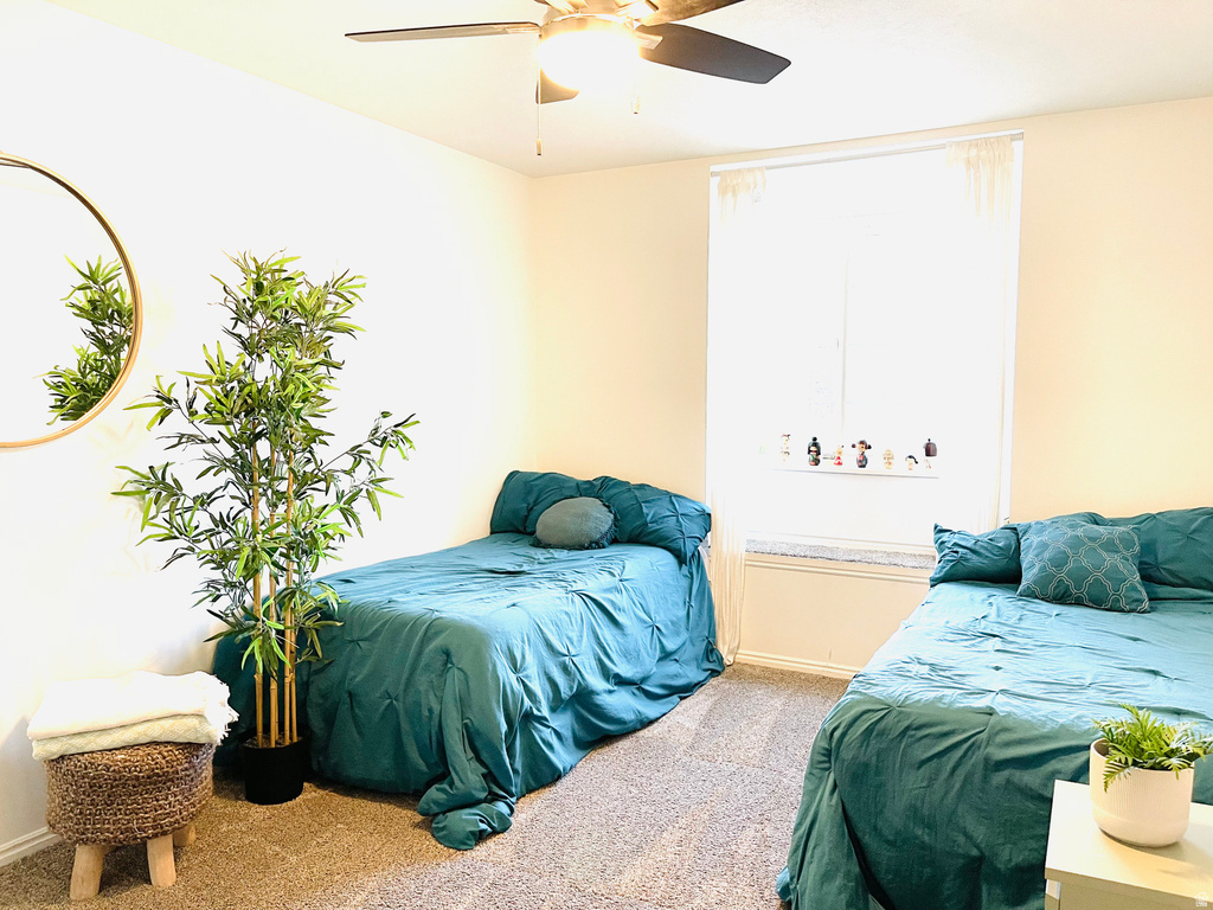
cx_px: 606
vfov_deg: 54.9
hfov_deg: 69.4
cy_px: 455
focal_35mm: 25
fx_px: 876
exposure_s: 1/60
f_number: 1.6
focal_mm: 5.1
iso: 125
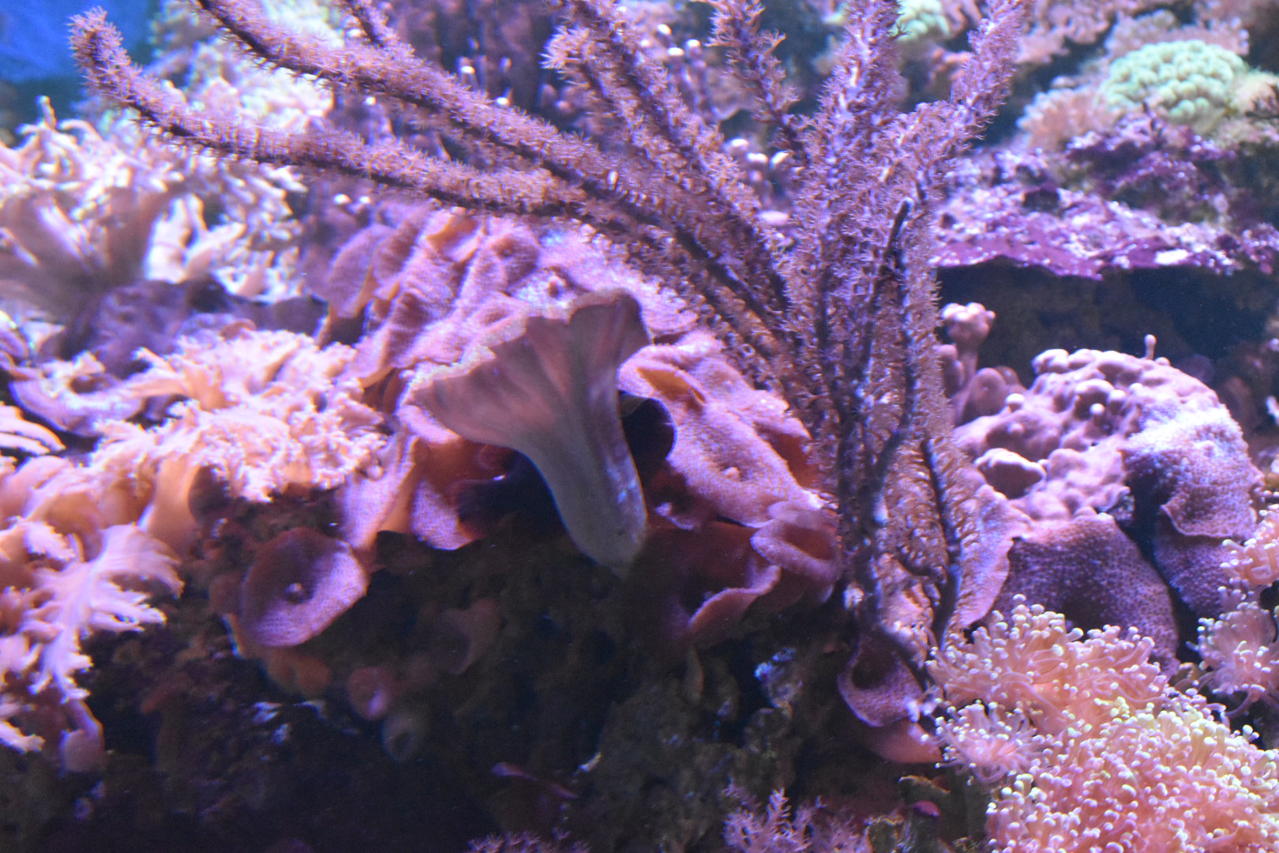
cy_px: 426
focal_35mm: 82
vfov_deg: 16.6
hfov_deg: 24.6
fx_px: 2931
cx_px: 640
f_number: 5.6
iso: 6400
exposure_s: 1/125
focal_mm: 55
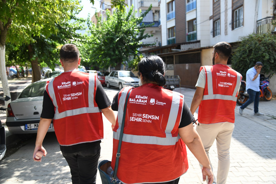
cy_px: 92
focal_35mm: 30
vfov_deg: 43.6
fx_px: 230
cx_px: 138
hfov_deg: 61.9
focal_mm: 30
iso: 64
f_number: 4
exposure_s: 1/160
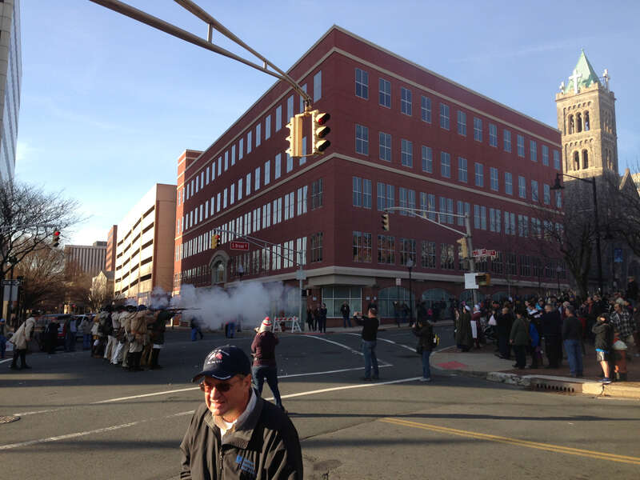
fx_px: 610
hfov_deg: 55.4
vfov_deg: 42.9
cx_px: 320
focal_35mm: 33
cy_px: 240
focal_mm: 4.13
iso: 50
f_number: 2.4
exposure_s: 1/602
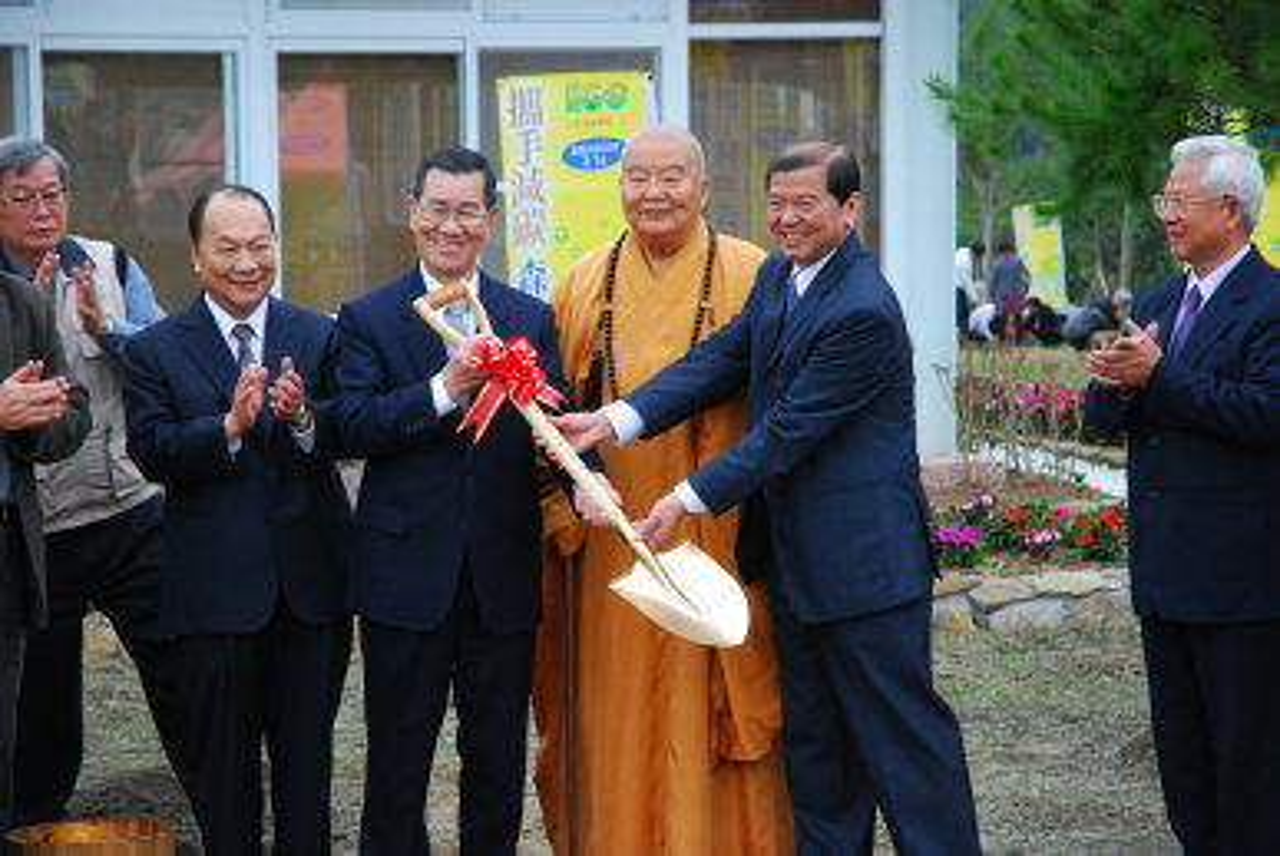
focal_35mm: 105
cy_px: 428
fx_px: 3737
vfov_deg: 13.1
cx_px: 640
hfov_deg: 19.4
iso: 320
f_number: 4.5
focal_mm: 70
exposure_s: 1/100
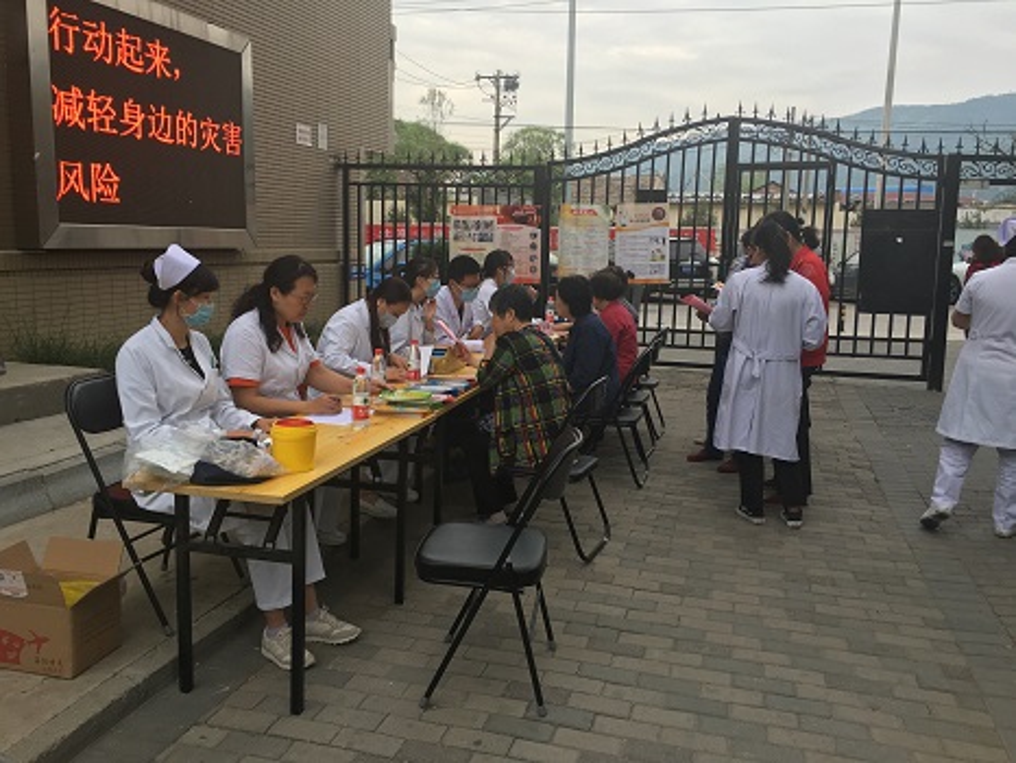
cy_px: 382
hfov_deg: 61.6
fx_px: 852
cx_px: 508
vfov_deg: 48.3
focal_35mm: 29
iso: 25
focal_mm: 4.15
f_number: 2.2
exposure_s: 1/100
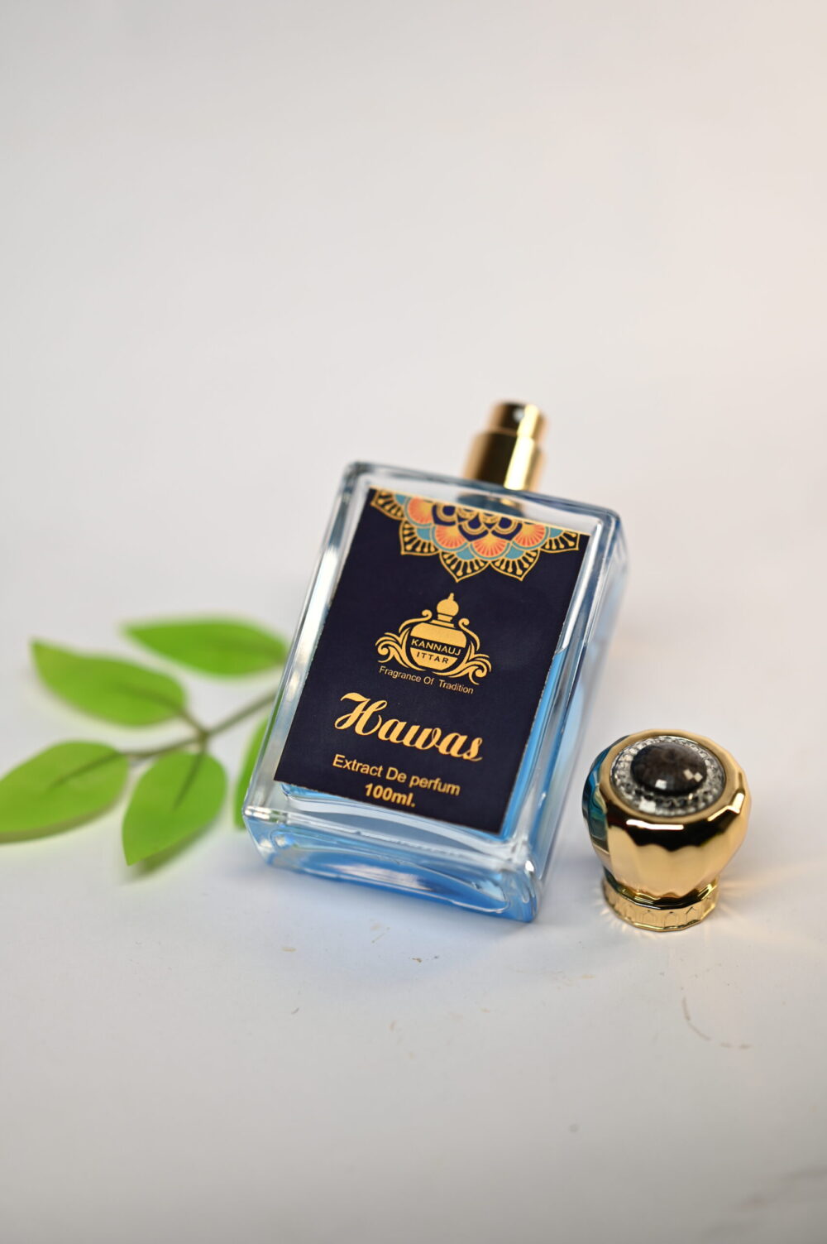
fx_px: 2933
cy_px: 622
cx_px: 414
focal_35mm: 85
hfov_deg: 16.1
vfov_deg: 23.9
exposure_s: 1/500
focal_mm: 85
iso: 100
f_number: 1.8
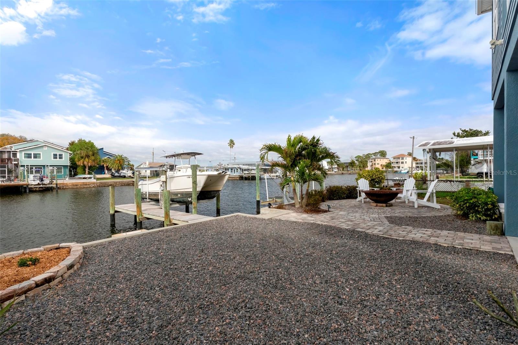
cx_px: 259
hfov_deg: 90.0
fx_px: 259
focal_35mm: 18
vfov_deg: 67.4
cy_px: 172
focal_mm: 12
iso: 1000
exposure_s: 1/1000
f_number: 8
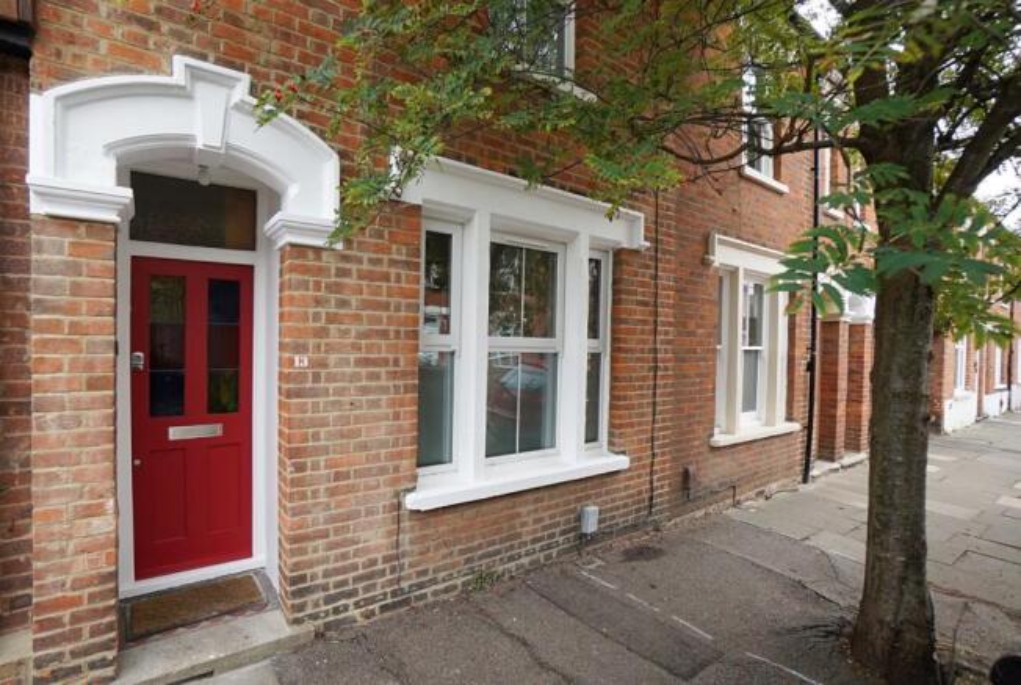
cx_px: 510
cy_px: 342
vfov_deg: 77.5
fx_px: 426
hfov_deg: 100.3
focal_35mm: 15
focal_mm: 10
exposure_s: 1/160
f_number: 4
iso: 160
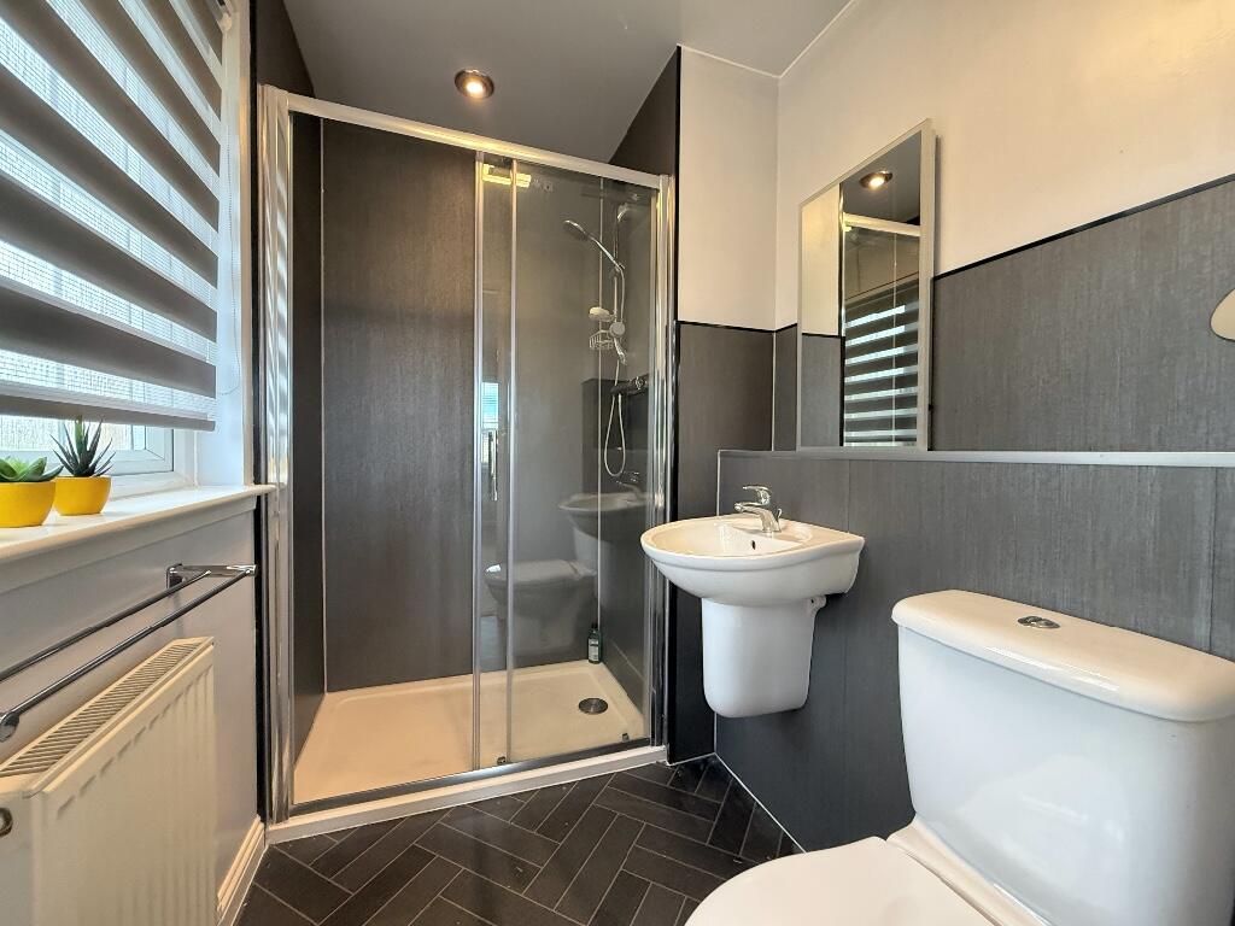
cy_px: 463
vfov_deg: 85.7
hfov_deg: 102.1
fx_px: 499
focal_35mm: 14
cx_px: 618
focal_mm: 2.22
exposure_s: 1/100
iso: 500
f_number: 2.2
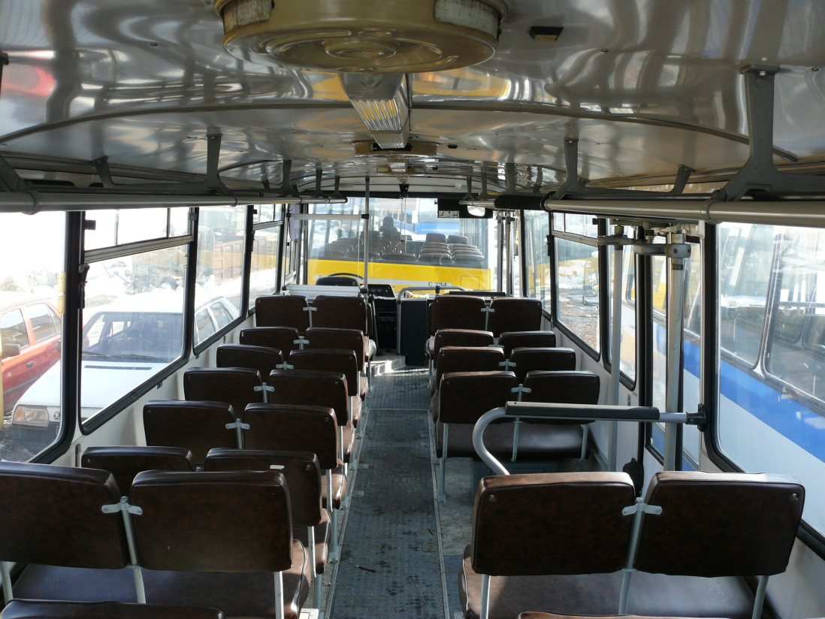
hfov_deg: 52.6
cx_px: 412
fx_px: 834
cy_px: 310
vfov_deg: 40.7
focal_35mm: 35
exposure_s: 1/160
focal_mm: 7.4
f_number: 4
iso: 100
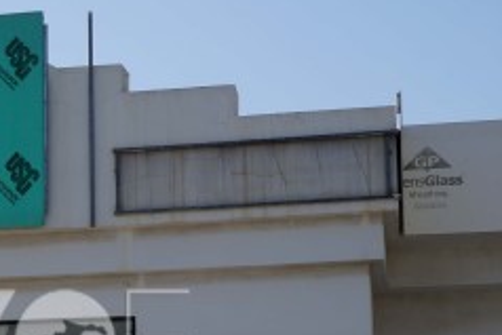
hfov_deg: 15.7
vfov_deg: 10.7
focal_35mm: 127
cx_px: -35
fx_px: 1772
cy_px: 377
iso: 100
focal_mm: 28
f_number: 16
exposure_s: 1/125
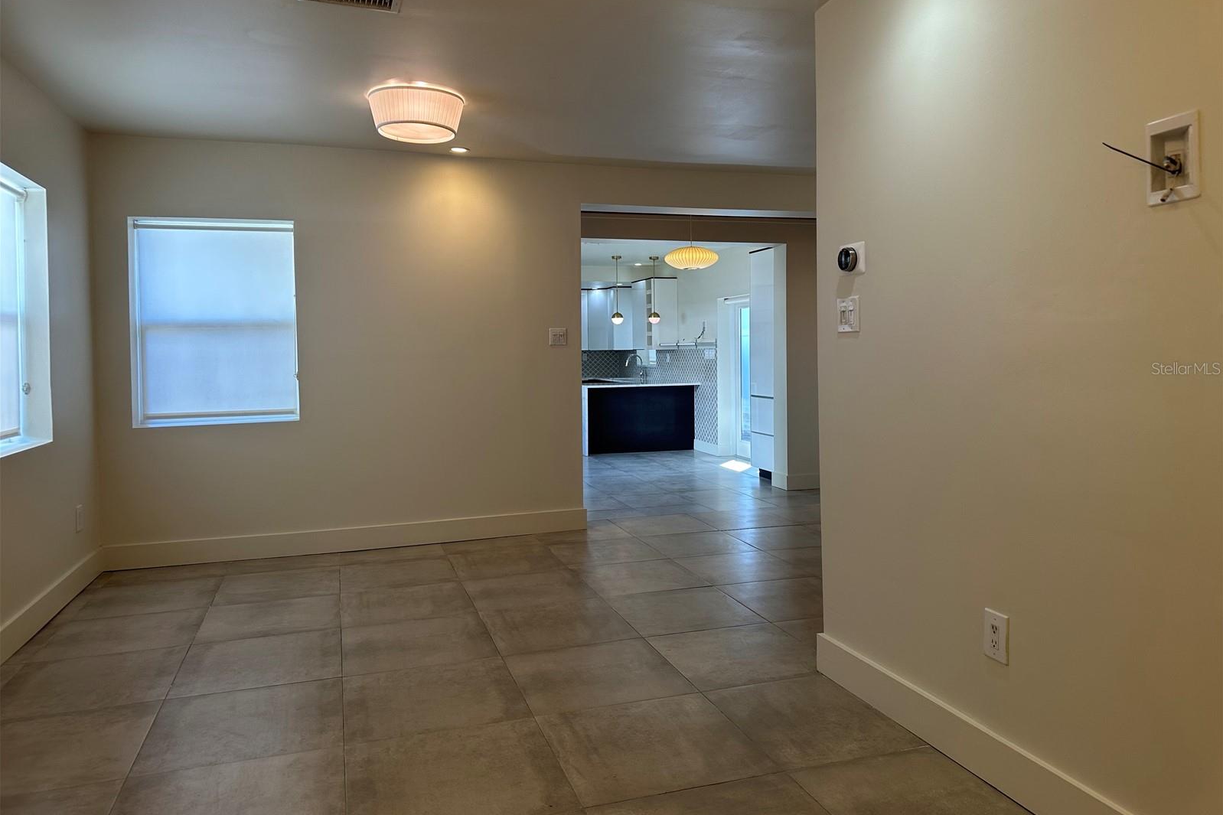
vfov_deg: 51.2
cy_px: 368
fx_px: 849
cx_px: 612
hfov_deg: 71.5
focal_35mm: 25
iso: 100
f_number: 1.78
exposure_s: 1/120
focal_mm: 6.86
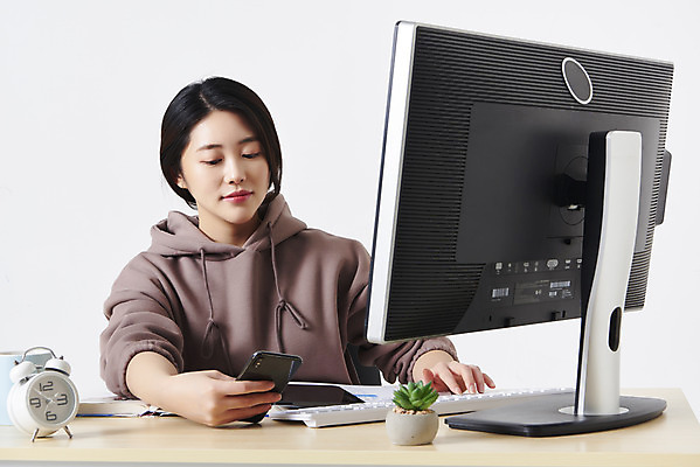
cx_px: 350
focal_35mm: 70
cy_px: 234
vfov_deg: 19.5
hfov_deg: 28.8
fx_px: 1362
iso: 100
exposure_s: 1/125
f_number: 13
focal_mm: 70
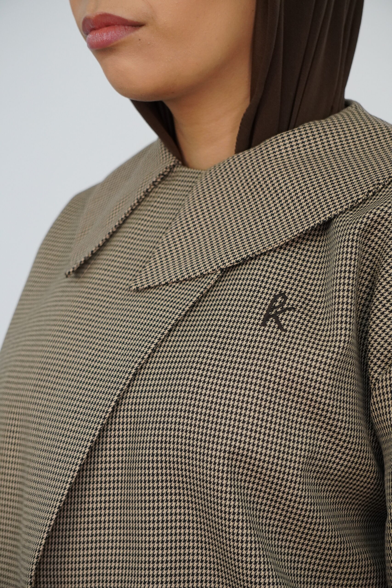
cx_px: 196
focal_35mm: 105
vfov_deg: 19.5
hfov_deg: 13.0
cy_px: 294
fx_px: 1715
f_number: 5
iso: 1250
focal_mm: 70
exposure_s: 1/160
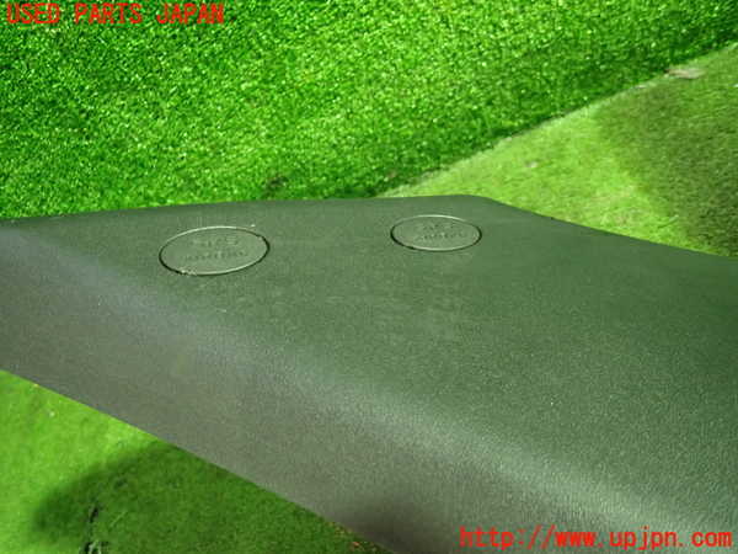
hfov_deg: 69.4
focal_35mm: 25
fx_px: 533
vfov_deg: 54.9
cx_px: 369
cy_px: 277
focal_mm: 4.5
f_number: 2
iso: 500
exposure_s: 1/30
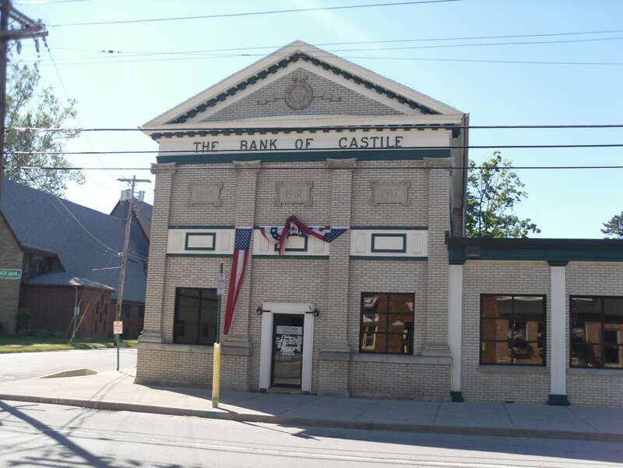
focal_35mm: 34
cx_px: 312
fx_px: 612
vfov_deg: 41.8
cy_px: 234
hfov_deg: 54.0
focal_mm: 6
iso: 80
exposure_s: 1/76
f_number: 8.1
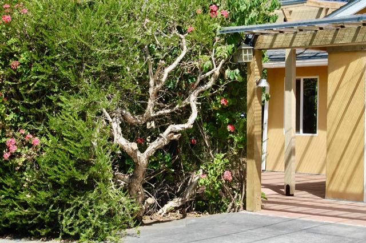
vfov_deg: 16.5
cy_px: 122
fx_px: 838
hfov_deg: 24.6
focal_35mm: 82
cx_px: 183
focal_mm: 55
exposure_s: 1/250
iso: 200
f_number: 8
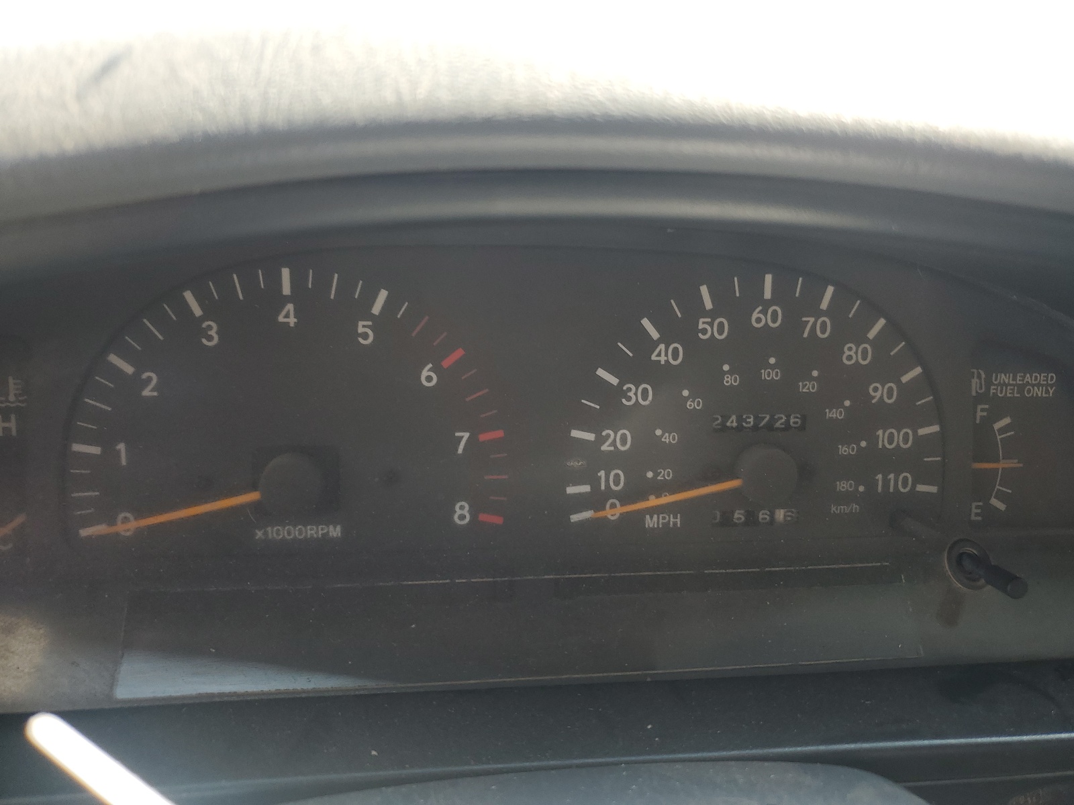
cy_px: 402
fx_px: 807
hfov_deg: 67.3
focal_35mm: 26
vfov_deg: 53.1
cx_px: 537
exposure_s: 1/175
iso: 50
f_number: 1.5
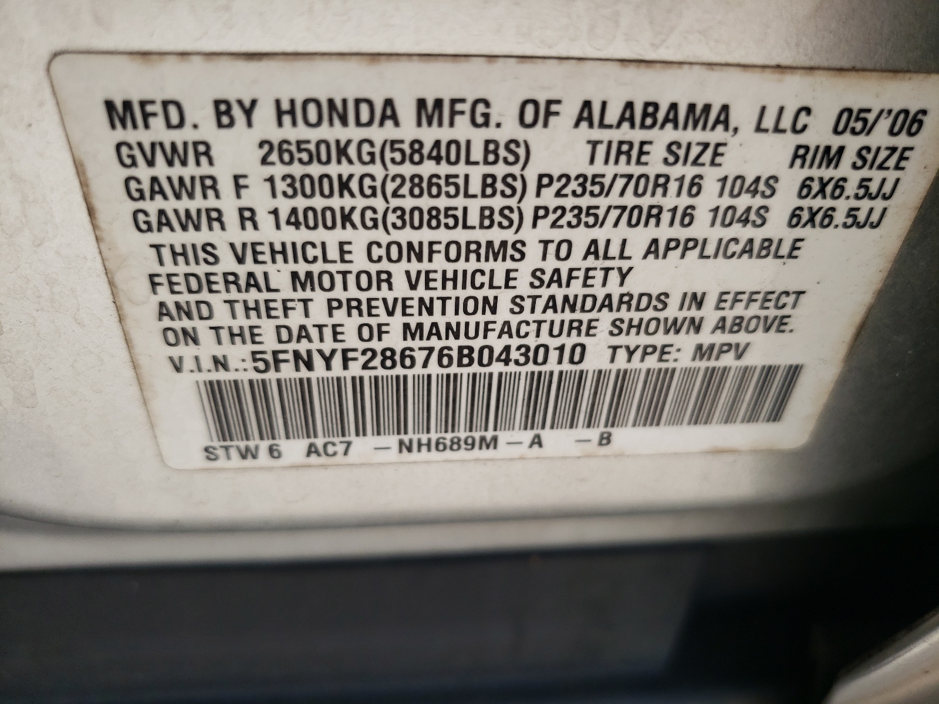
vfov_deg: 53.1
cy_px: 352
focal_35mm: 26
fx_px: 705
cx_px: 470
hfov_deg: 67.3
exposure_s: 1/909
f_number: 1.5
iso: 50
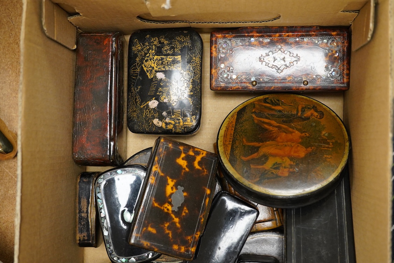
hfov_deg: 43.6
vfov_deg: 29.9
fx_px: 492
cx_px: 197
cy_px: 132
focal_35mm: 45
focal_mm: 30
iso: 2500
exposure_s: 1/100
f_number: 9
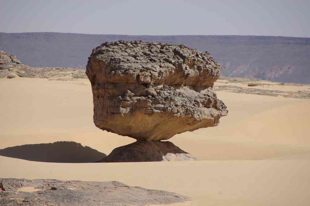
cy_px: 103
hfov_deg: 5.5
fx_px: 3226
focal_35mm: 375
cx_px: 155
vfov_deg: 3.7
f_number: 8
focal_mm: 250
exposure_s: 1/250
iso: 100
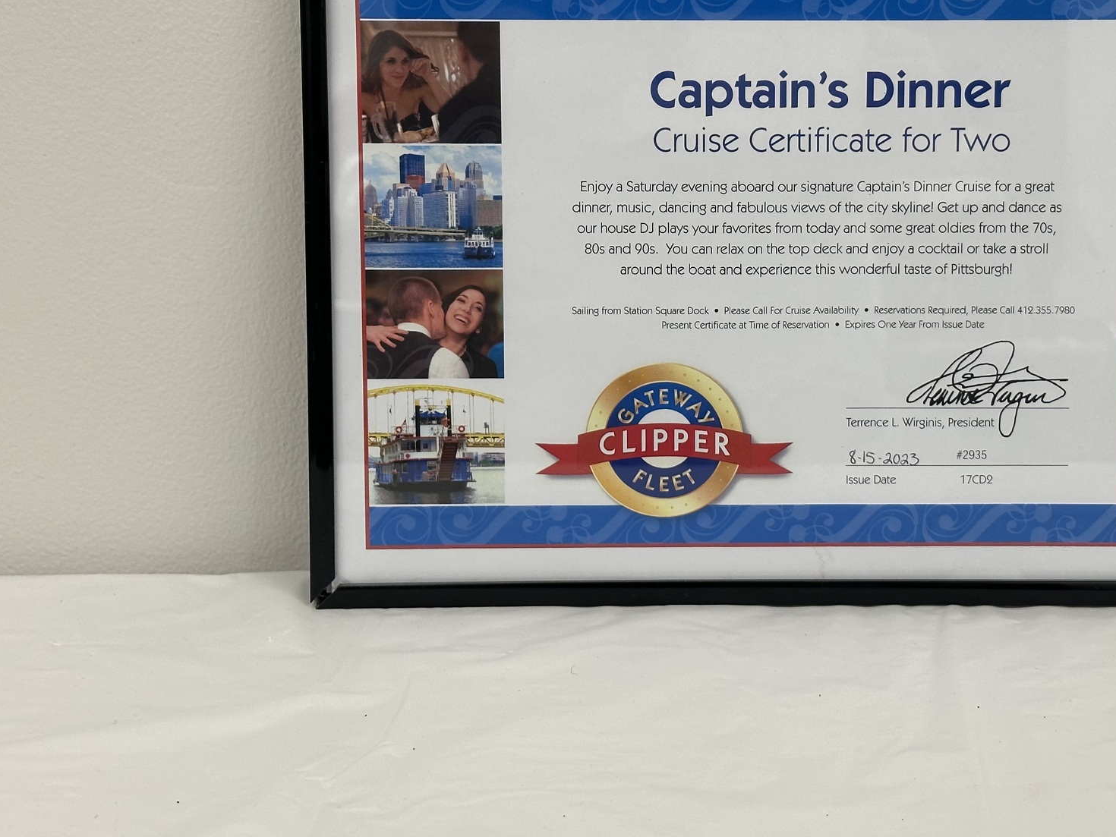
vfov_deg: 22.9
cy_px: 290
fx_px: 2064
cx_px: 705
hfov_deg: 30.1
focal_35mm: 64
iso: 80
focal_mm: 6.86
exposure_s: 1/120
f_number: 1.78
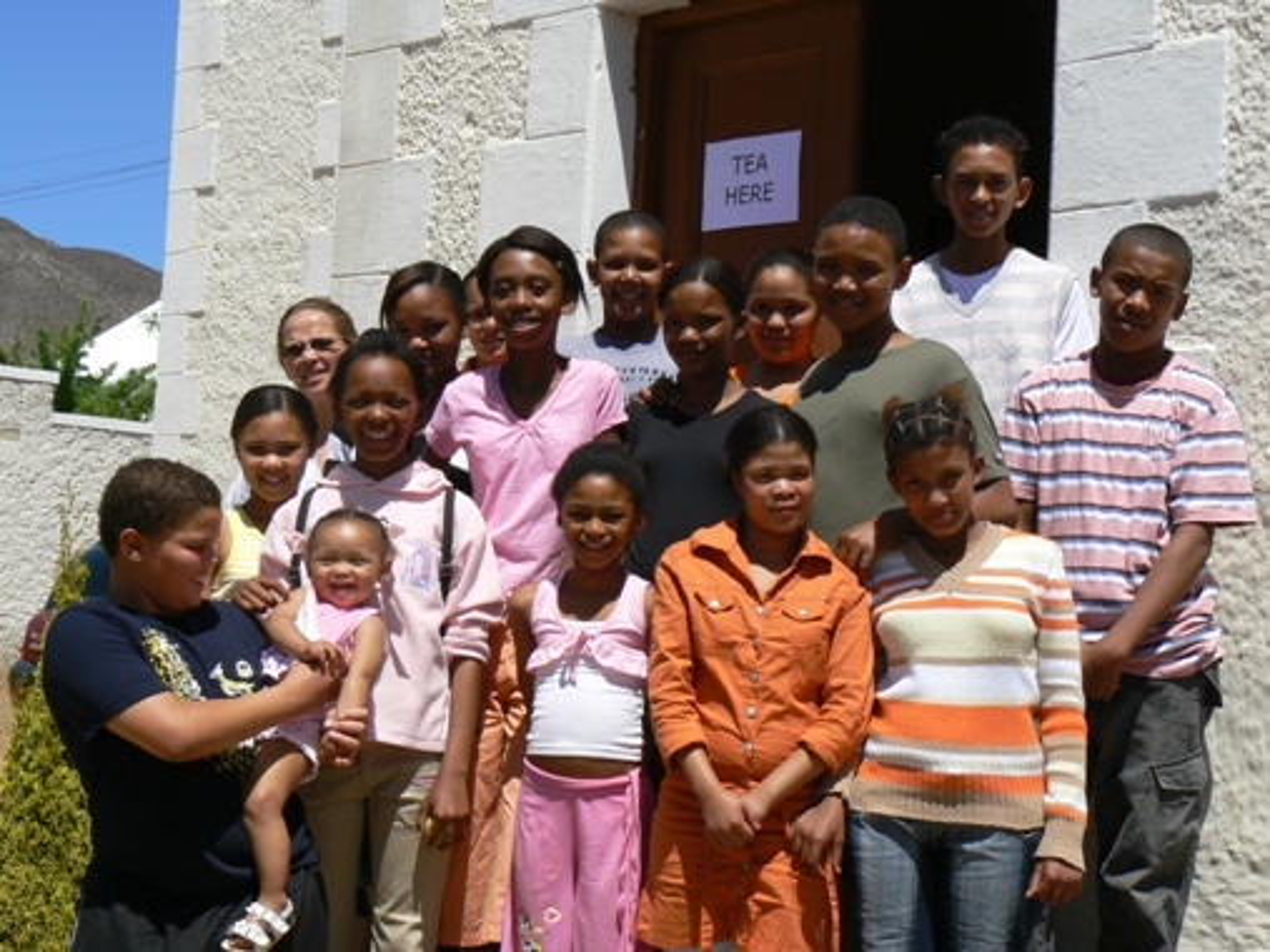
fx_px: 2421
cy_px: 476
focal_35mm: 66
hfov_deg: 29.4
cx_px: 635
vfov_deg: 22.2
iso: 80
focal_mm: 11
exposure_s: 1/500
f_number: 8
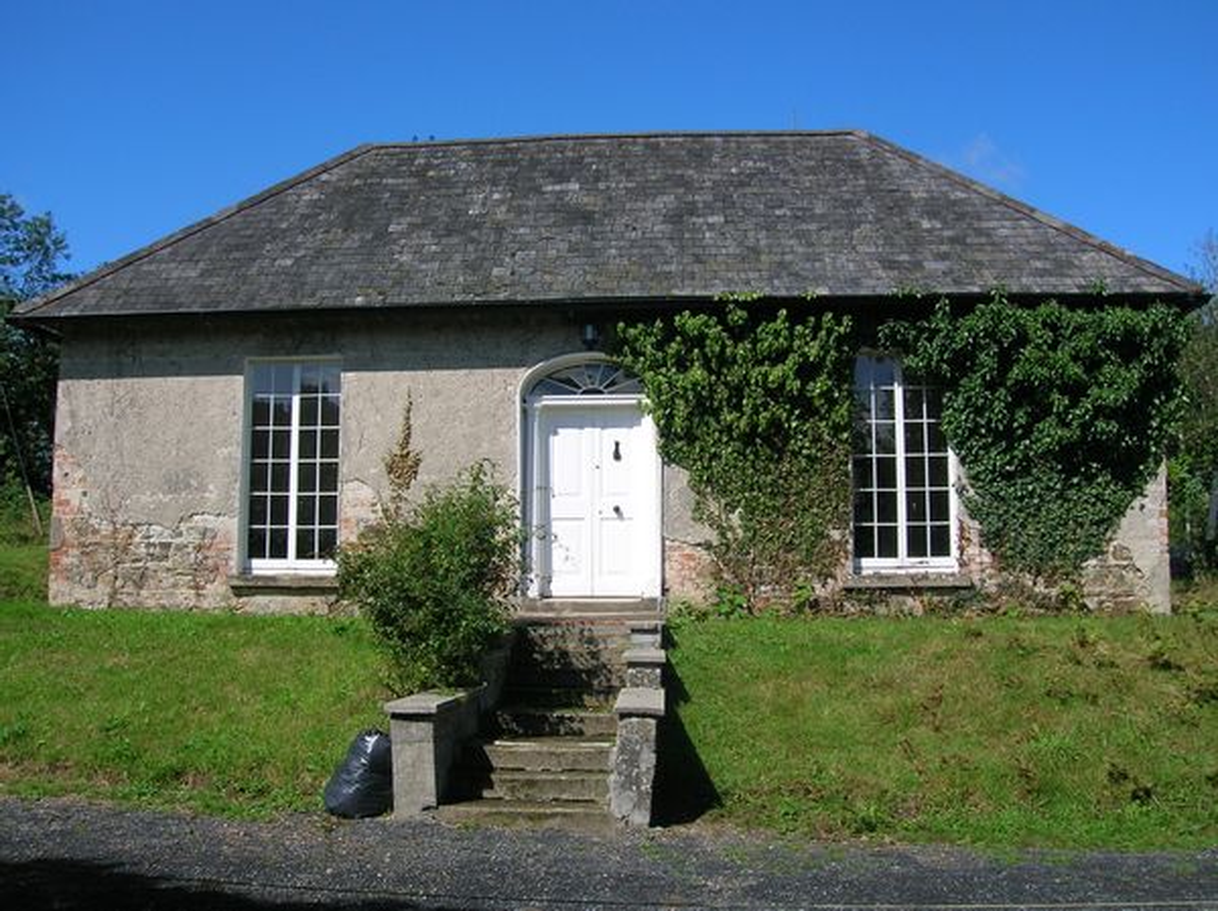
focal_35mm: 34
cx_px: 609
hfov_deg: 54.0
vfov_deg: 41.7
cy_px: 456
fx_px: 1195
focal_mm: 5.7
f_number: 4.9
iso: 50
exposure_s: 1/522
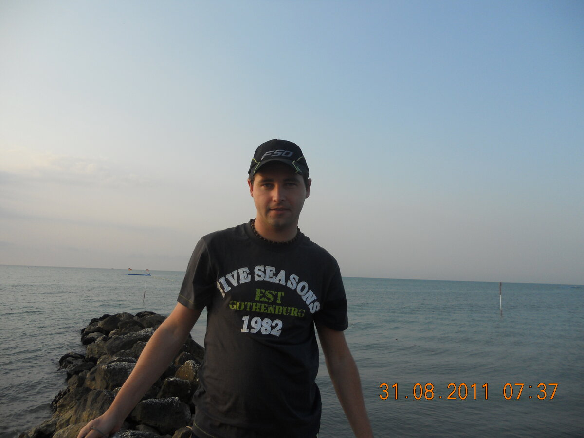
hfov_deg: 65.3
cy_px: 219
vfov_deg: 51.4
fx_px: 456
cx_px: 292
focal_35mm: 27
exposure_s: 1/640
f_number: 3.2
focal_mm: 4.9
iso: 80
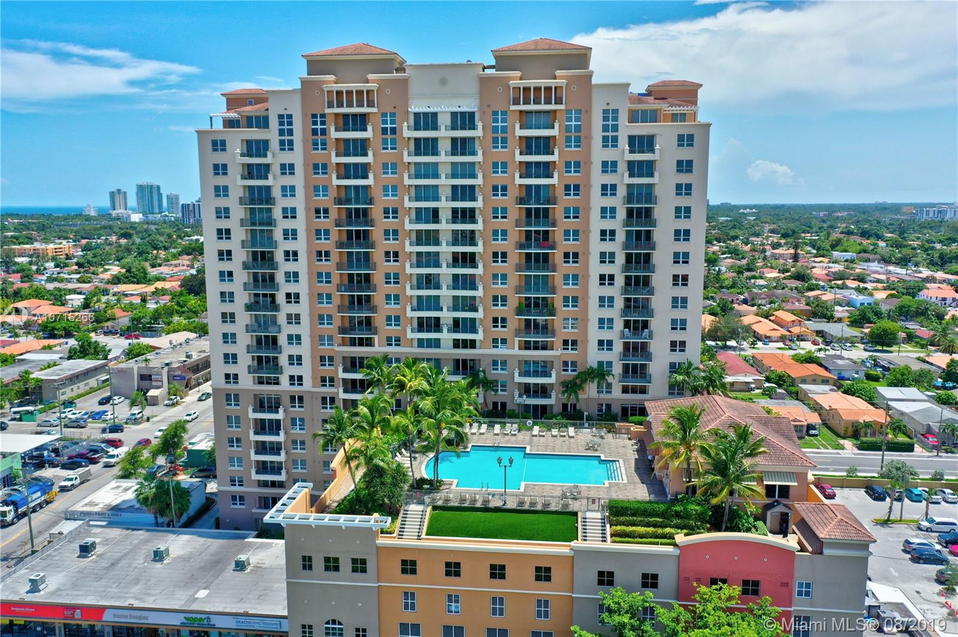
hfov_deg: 65.5
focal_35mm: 28
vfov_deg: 46.4
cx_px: 479
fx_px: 745
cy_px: 318
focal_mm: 10.3
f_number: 2.8
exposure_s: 1/100
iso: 100
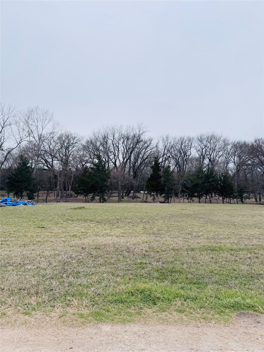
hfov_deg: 56.8
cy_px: 176
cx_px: 132
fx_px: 244
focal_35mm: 24
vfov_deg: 71.6
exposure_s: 1/876
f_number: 1.78
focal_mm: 6.76
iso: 80
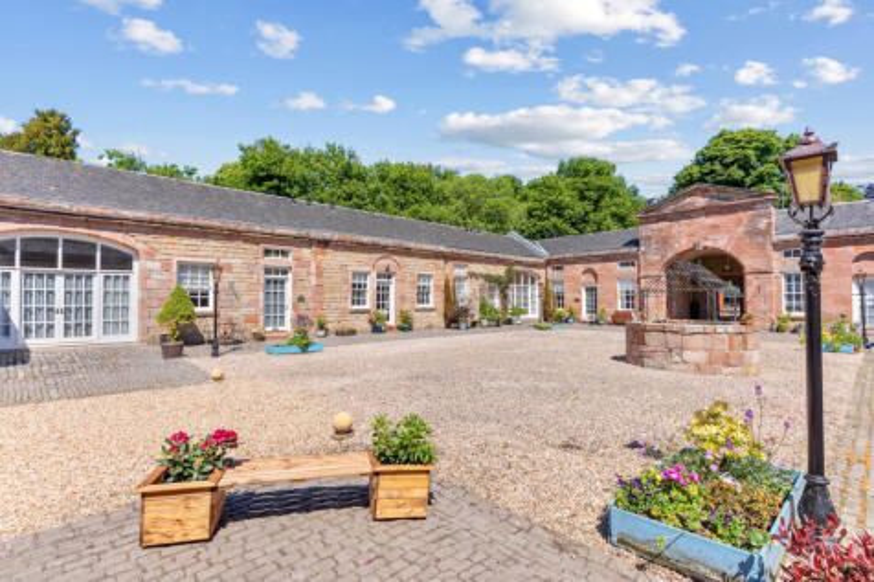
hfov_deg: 93.3
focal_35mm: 17
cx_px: 437
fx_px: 413
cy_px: 291
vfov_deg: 70.4
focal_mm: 17
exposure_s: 1/160
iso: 250
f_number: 8
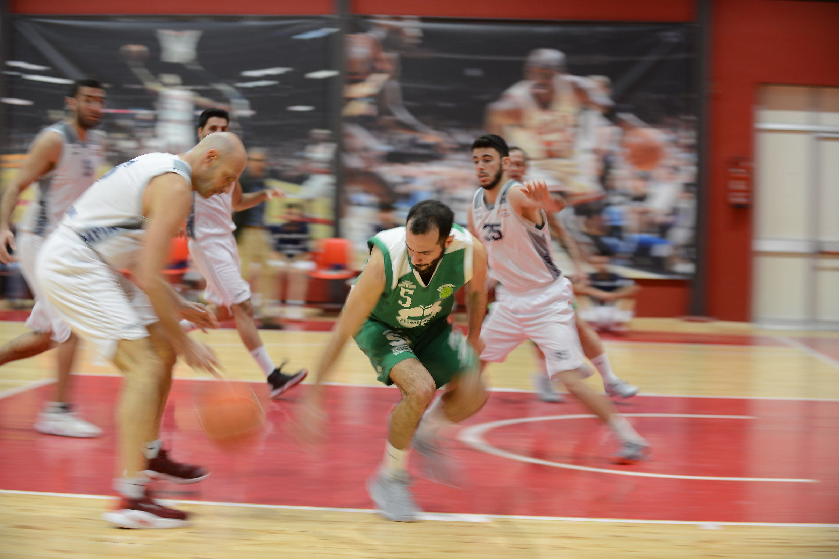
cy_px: 280
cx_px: 420
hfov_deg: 28.8
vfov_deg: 19.5
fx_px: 1632
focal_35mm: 70
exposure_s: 1/40
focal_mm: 70
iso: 320
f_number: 2.8
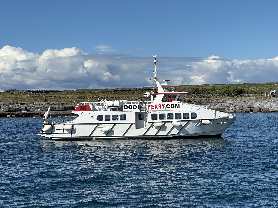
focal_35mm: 77
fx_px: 618
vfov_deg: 19.1
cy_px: 104
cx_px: 139
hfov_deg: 25.3
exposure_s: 1/1340
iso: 32
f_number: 2.8
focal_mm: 9
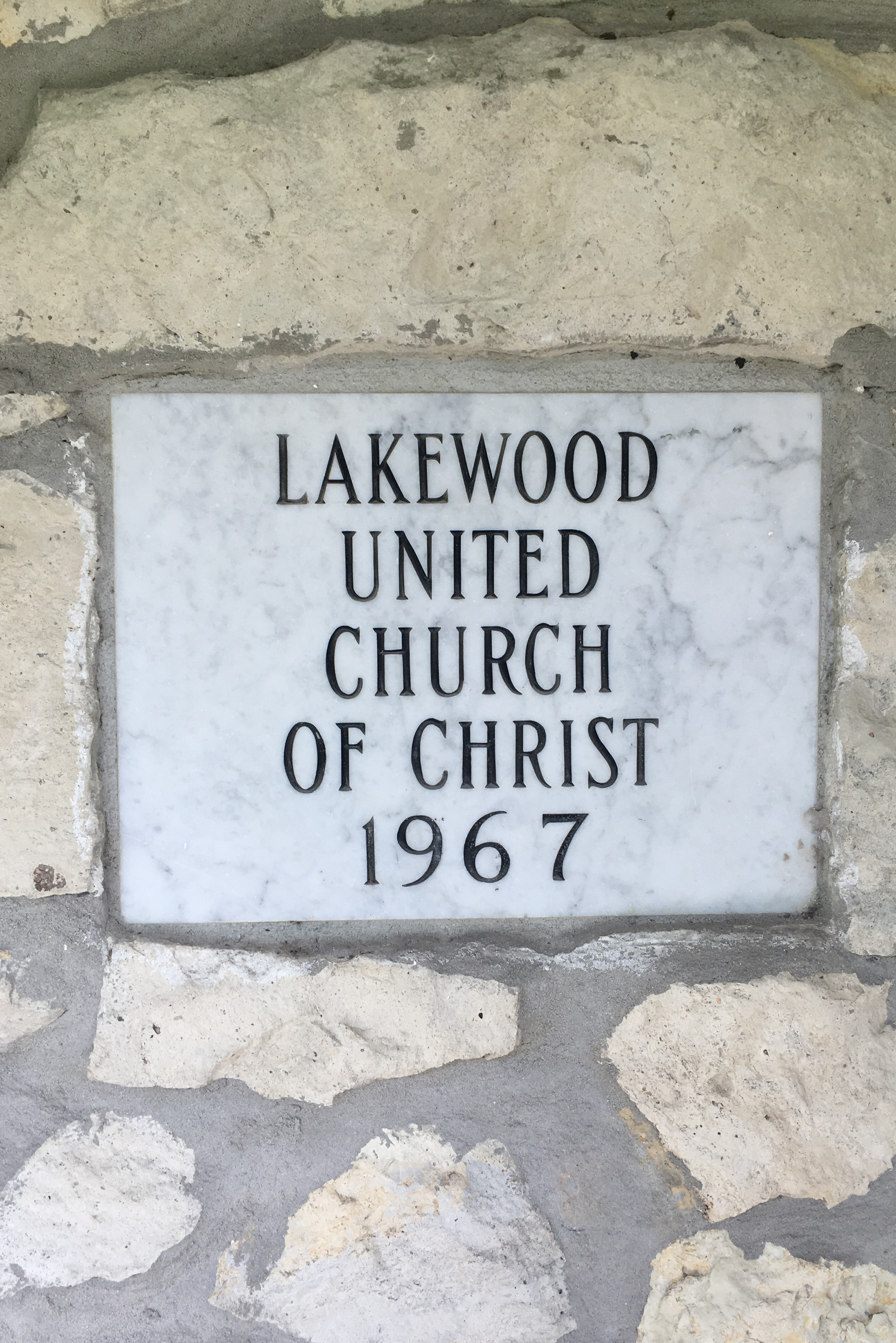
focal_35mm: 32
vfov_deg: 58.7
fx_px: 1194
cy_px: 709
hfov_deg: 41.1
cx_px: 462
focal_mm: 4.15
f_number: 2.2
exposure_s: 1/219
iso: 25
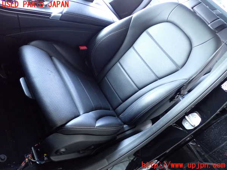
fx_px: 197
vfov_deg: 46.8
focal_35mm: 30
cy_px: 85
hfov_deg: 60.0
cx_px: 114
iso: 1250
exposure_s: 1/125
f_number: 2.3
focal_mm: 5.4
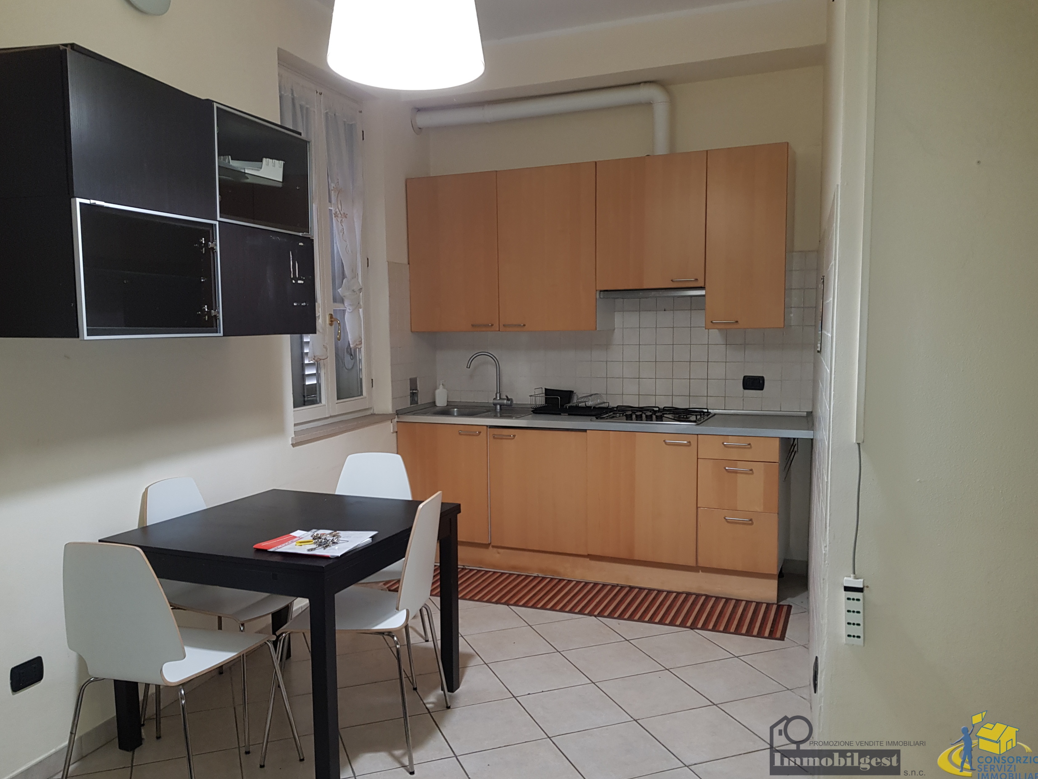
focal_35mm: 27
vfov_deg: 51.4
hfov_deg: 65.3
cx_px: 520
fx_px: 810
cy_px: 396
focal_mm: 4.2
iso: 125
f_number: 1.7
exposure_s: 1/25
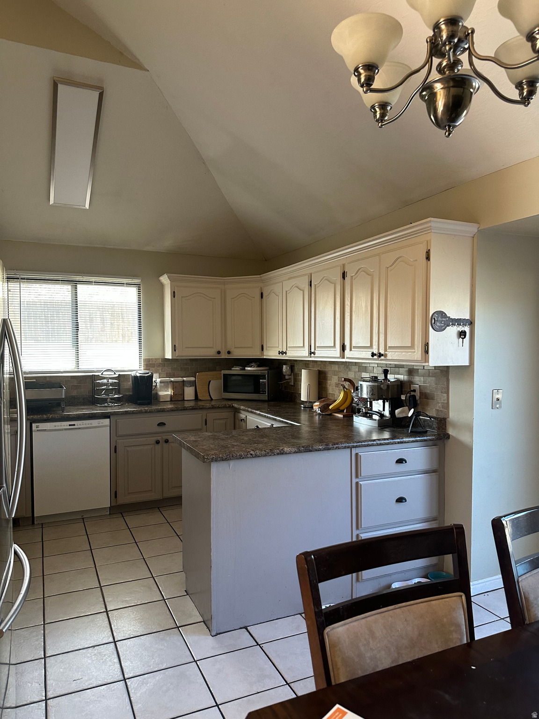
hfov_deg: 56.8
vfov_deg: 71.6
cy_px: 360
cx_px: 270
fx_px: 498
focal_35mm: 24
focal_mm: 6.86
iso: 250
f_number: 1.78
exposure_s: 1/60
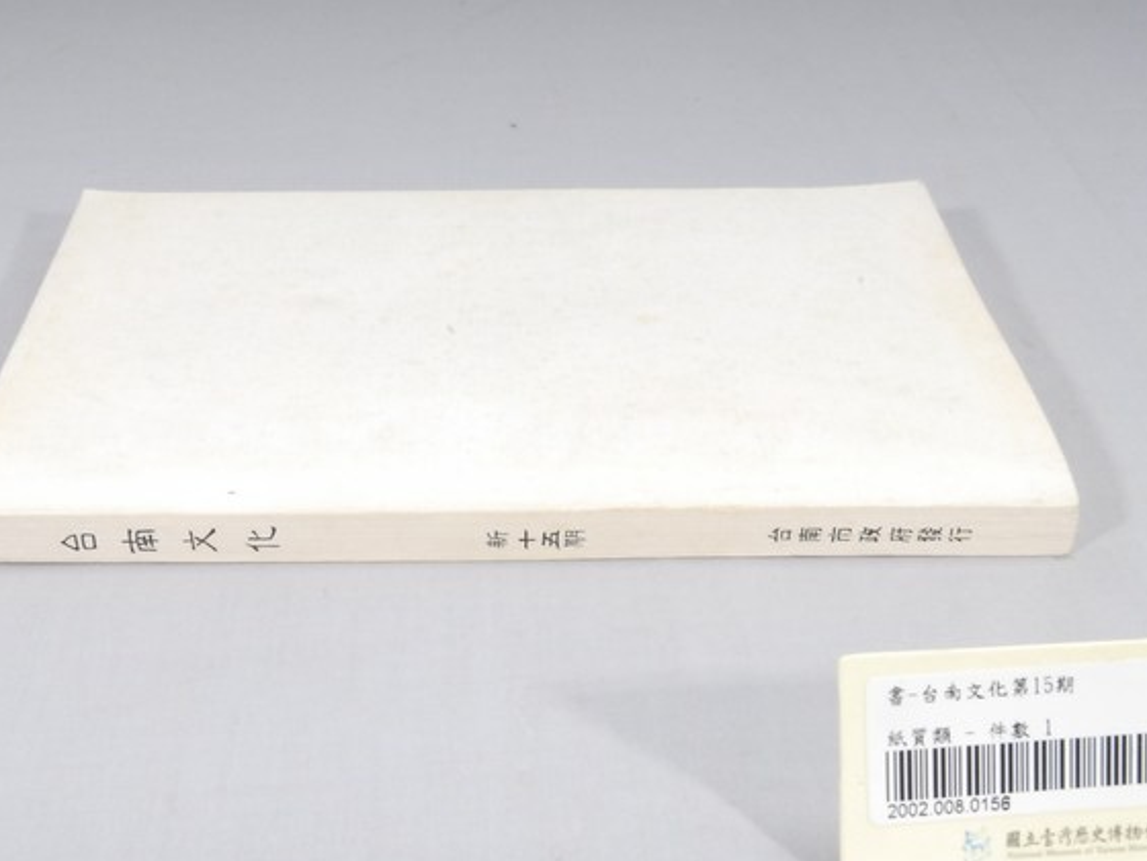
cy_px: 435
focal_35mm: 66
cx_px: 506
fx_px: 2187
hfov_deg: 29.4
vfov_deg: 22.3
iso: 1600
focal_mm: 40
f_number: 29
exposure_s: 1/200
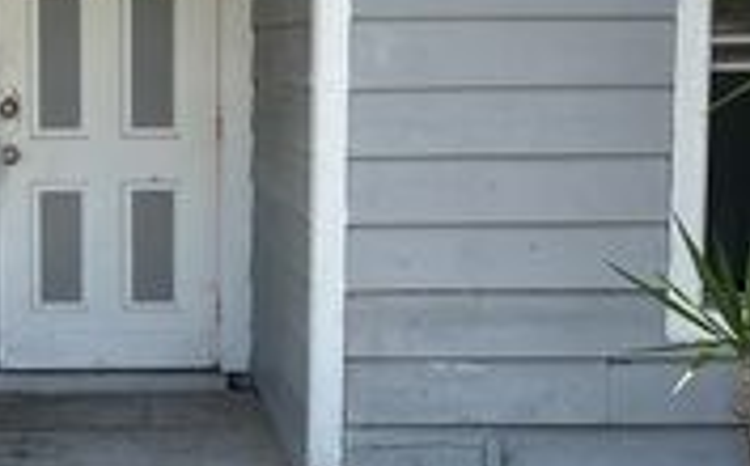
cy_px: 189
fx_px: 1592
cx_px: -4
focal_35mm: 78
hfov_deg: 25.2
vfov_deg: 16.6
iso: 50
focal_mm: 5.1
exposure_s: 1/1992
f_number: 1.6
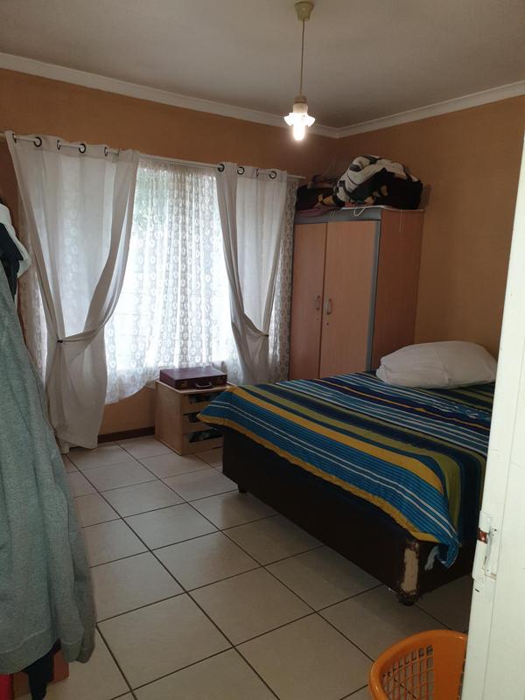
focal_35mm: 26
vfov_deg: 67.3
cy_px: 350
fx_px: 526
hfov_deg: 53.1
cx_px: 262
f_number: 2.4
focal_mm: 4.3
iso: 125
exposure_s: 1/25
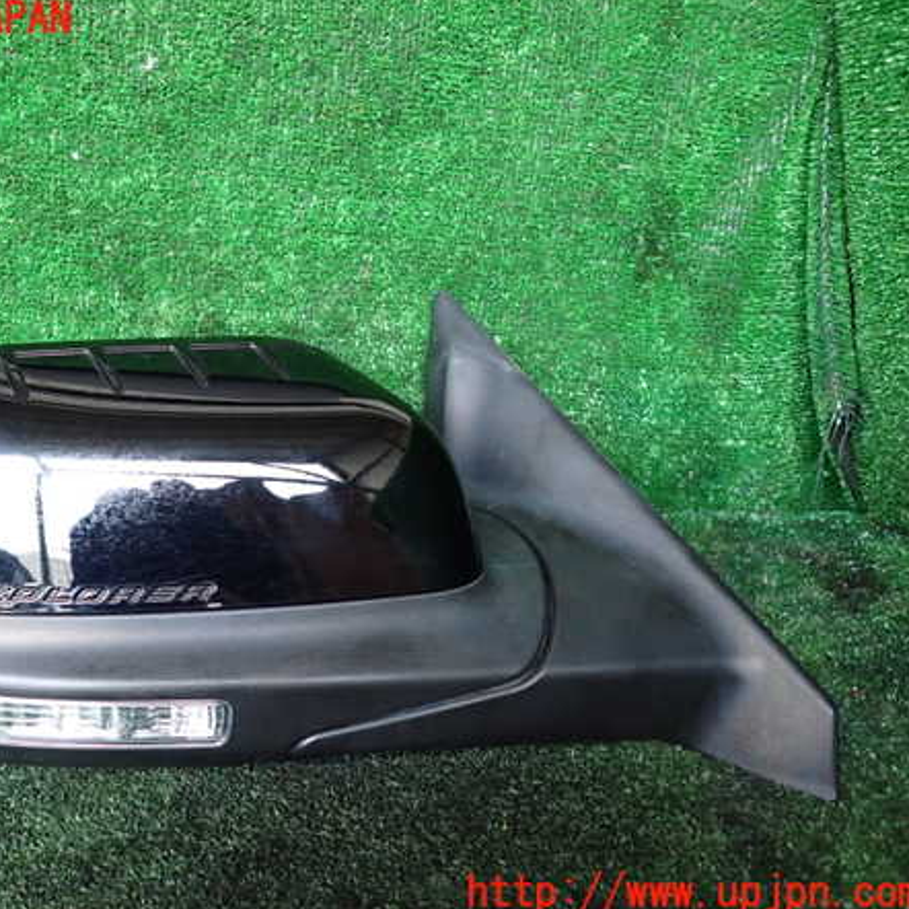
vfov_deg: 54.0
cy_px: 457
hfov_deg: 53.1
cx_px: 315
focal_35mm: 30
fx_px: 891
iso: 800
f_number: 2
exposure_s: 1/30
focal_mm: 4.5
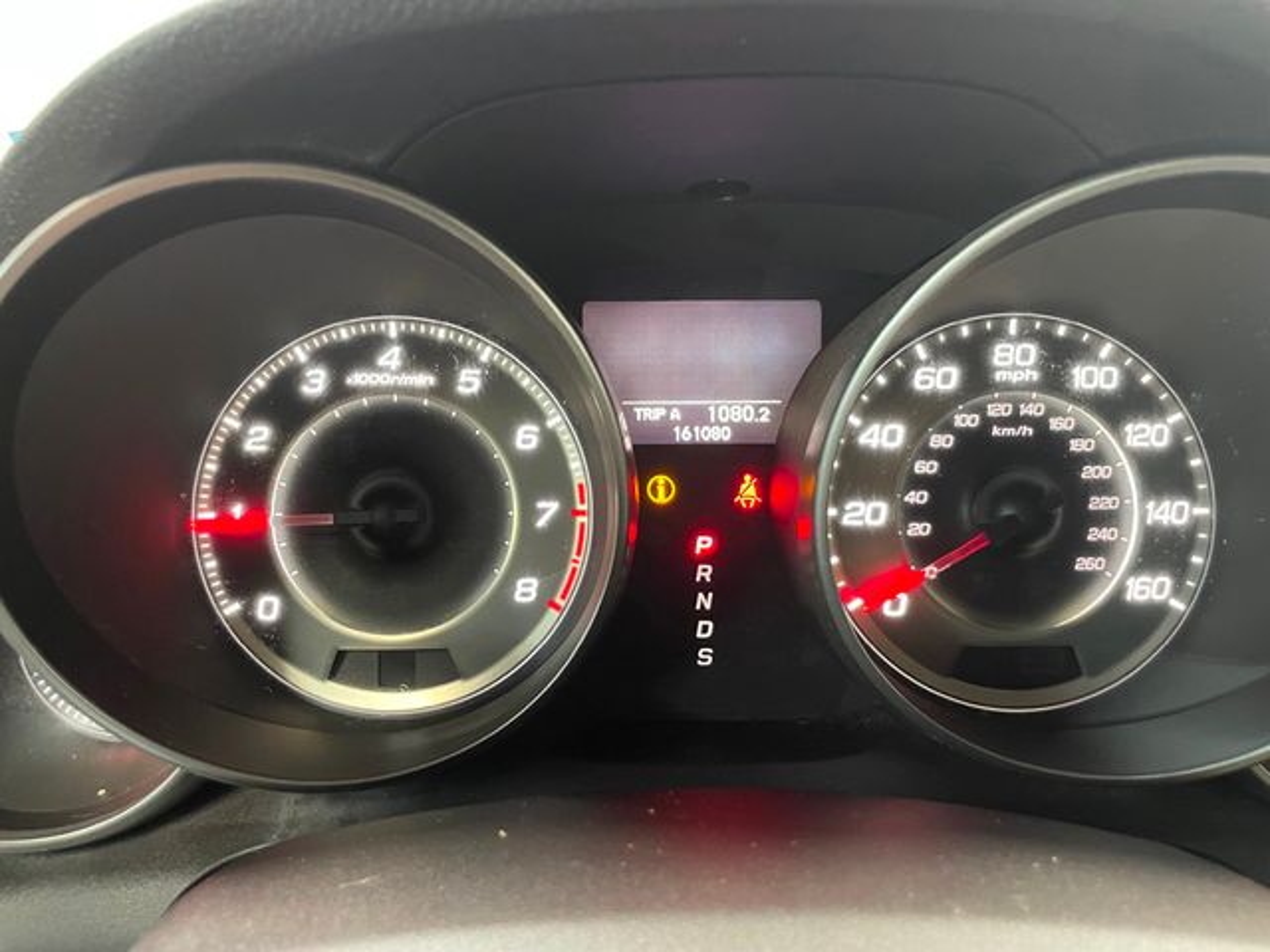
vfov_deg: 53.1
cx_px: 635
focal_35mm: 26
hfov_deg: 67.3
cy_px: 476
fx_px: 954
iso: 500
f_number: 1.6
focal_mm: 4.2
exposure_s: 1/30
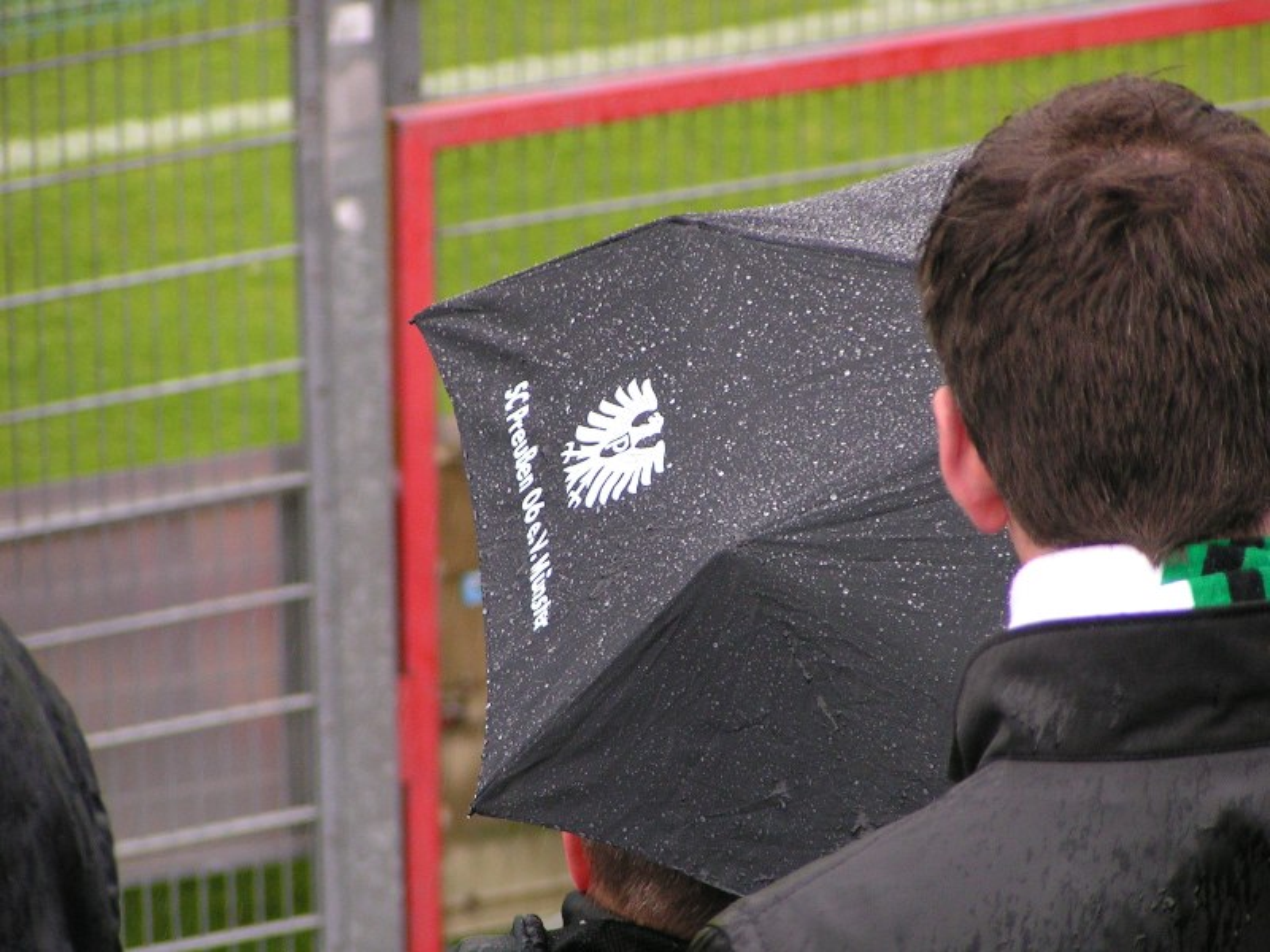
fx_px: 10383
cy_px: 476
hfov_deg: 7.0
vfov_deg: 5.3
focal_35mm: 283
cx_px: 635
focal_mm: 43.3
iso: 125
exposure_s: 1/320
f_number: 3.5
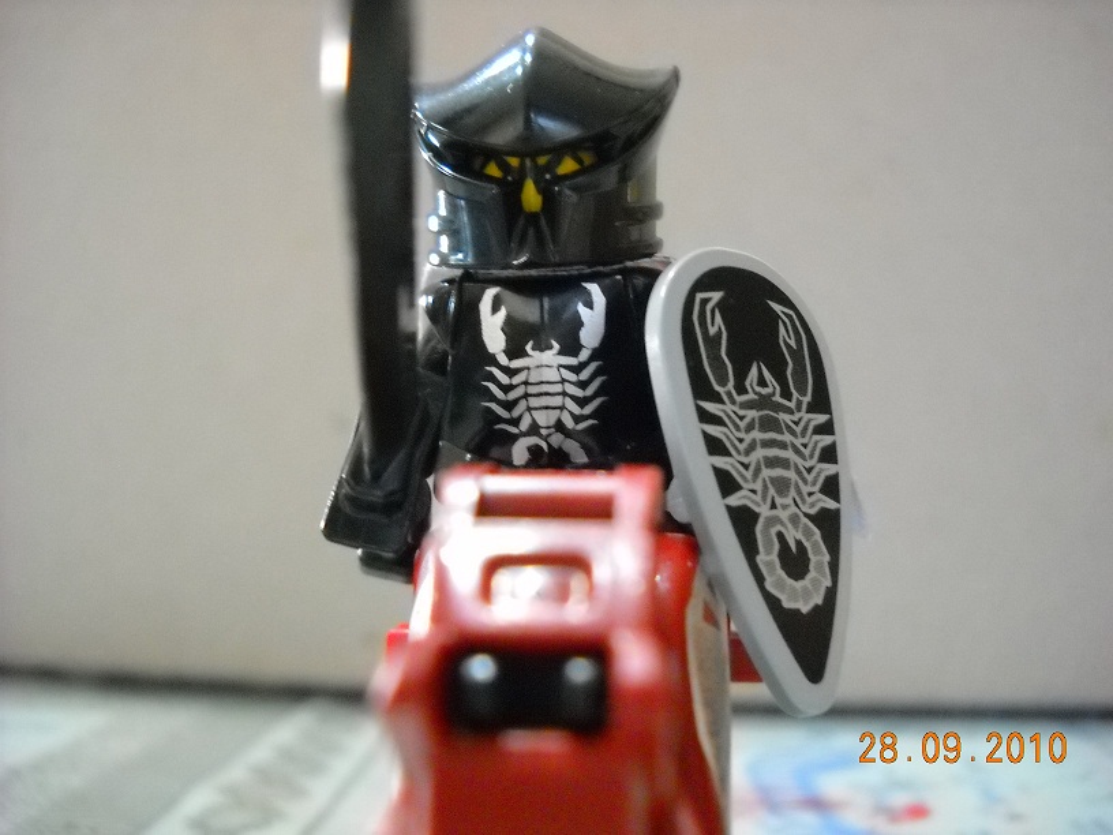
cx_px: 556
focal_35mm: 41
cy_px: 418
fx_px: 1318
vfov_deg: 35.1
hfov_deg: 45.8
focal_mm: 6.72
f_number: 3.1
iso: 800
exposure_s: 1/5
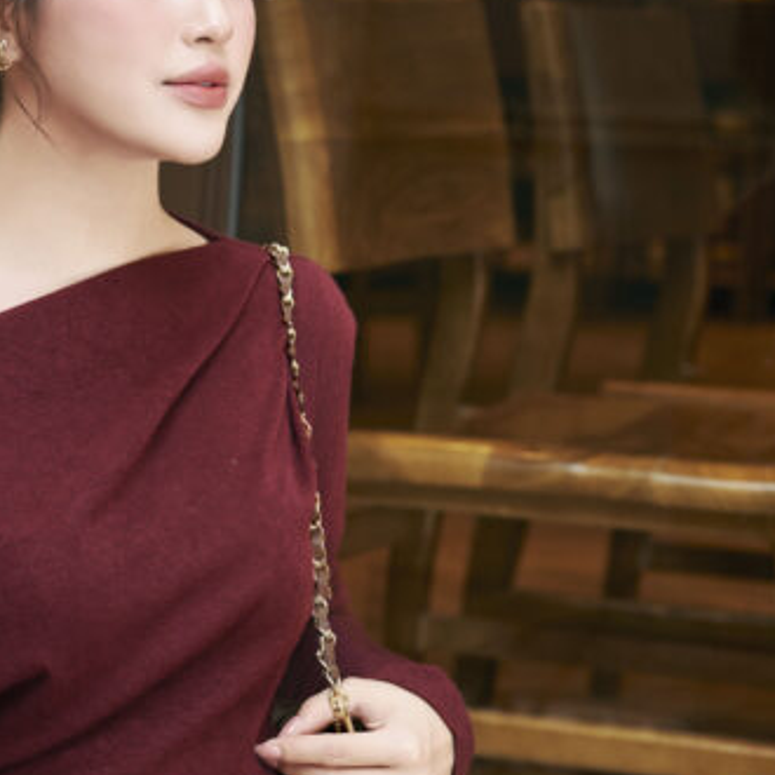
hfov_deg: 13.5
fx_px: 3242
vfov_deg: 13.6
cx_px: 115
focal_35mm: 128
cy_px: 511
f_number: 3.5
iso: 400
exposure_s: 1/250
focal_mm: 50
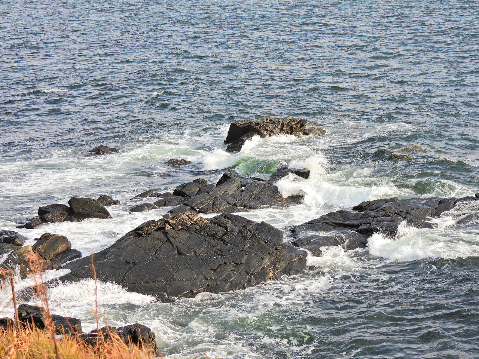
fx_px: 1176
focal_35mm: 85
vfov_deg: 17.4
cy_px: 180
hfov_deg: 23.0
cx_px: 240
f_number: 4
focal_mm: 15.2
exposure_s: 1/400
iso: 100
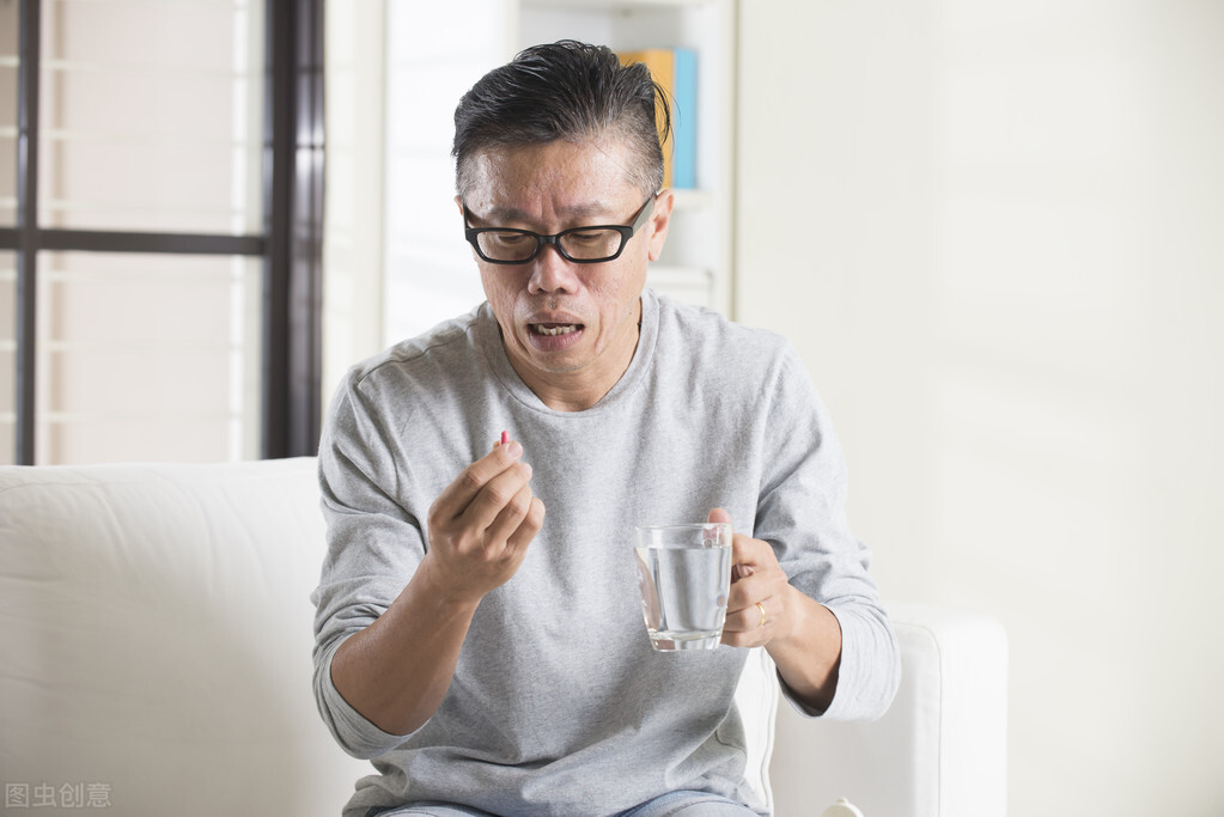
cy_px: 408
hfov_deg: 20.0
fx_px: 3469
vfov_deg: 13.4
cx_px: 612
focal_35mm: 102
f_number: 4.5
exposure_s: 1/160
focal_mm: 102
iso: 200
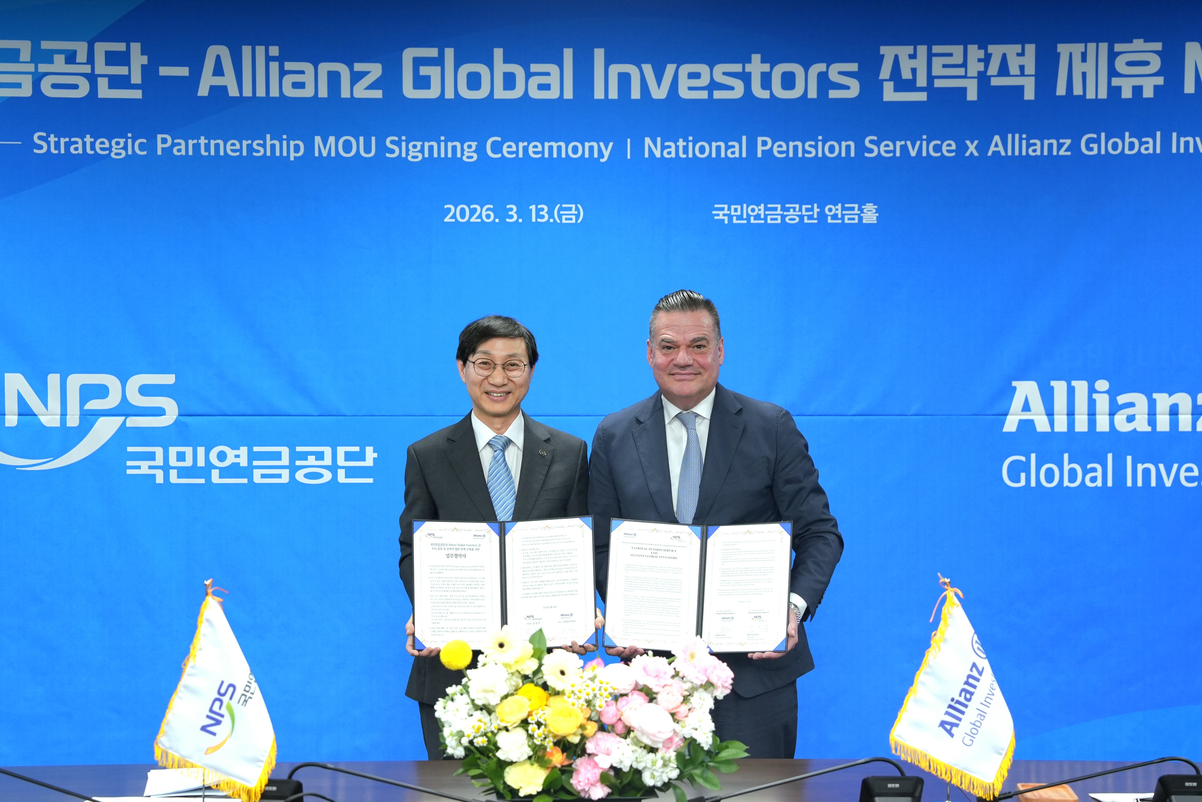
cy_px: 401
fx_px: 2137
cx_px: 601
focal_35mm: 64
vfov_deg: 21.2
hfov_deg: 31.4
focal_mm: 64
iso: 1250
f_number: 4
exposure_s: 1/250
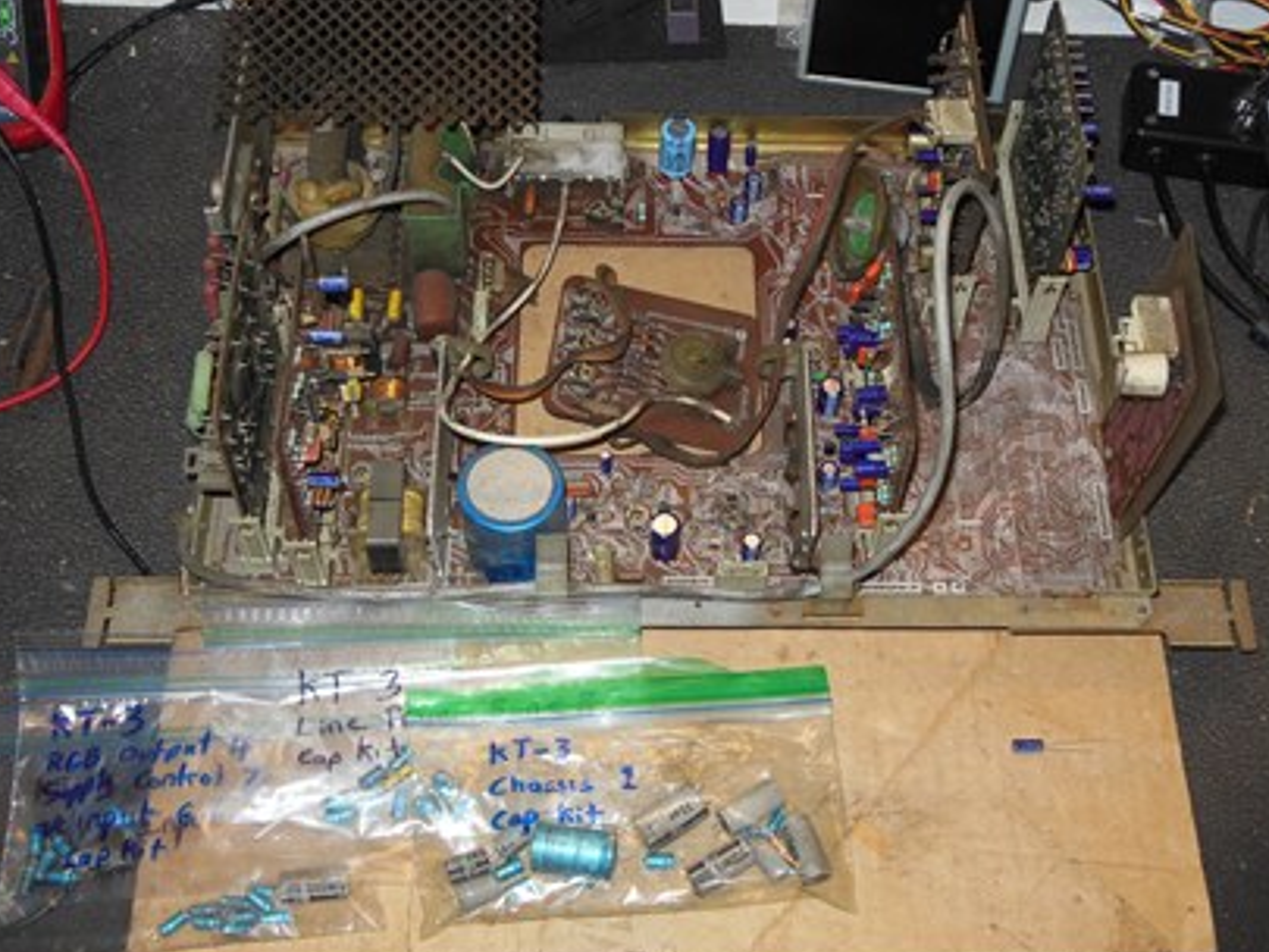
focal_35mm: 42
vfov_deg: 34.4
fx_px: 1540
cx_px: 602
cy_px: 448
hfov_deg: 44.8
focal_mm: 6.8
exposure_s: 1/30
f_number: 3.6
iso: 200
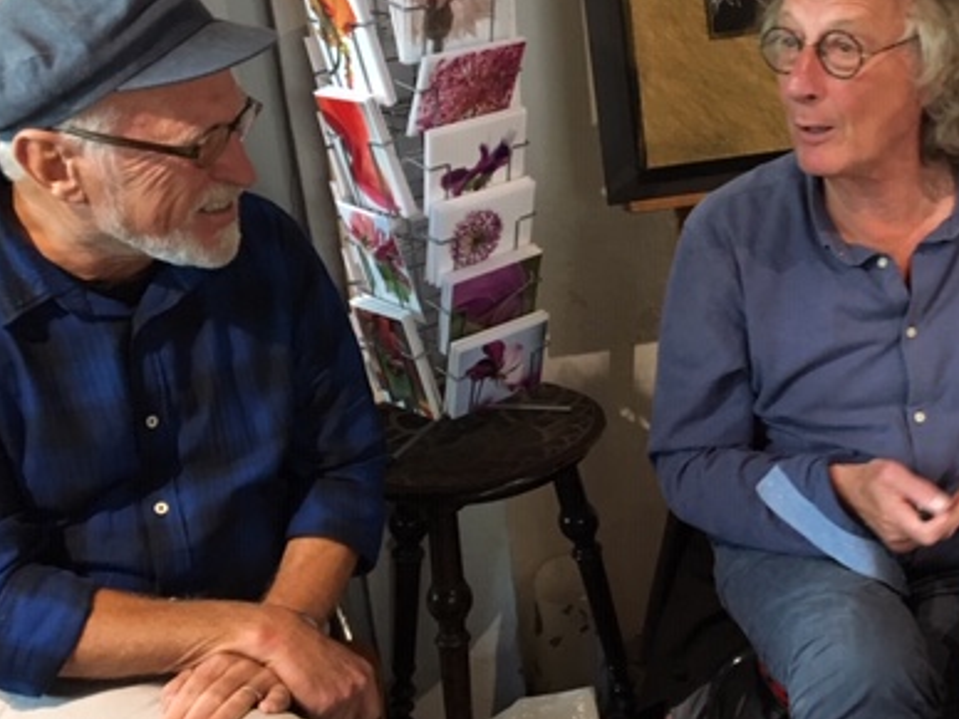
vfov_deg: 30.2
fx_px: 1329
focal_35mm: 48
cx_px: 706
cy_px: 419
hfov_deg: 38.7
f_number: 2.2
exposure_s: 1/25
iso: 200
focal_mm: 4.15
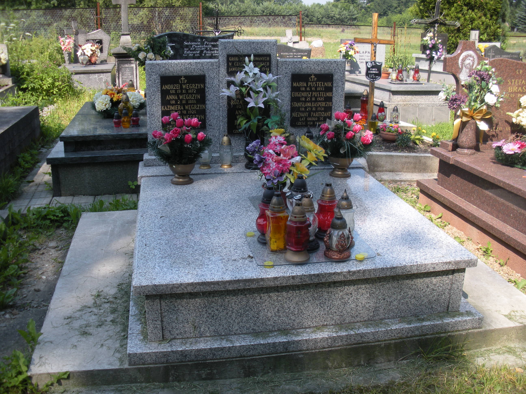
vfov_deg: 39.7
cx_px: 263
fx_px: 547
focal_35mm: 36
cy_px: 197
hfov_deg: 51.4
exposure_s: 1/250
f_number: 3.5
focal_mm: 6.3
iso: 64
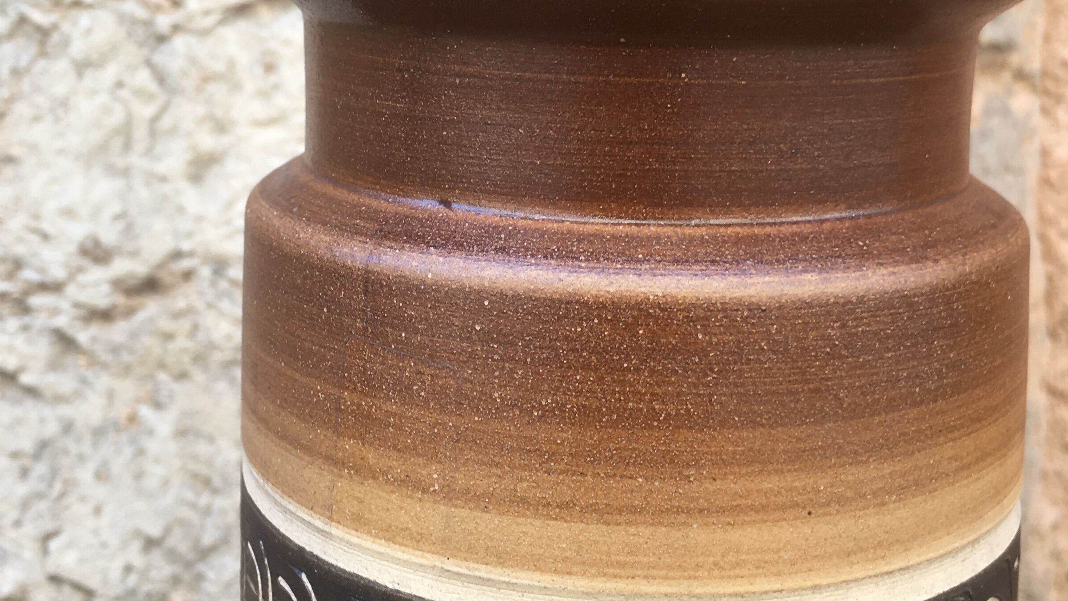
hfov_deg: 39.2
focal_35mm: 53
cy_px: 80
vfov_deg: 22.2
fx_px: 1501
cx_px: 534
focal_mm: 4.15
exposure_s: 1/124
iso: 25
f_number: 2.2
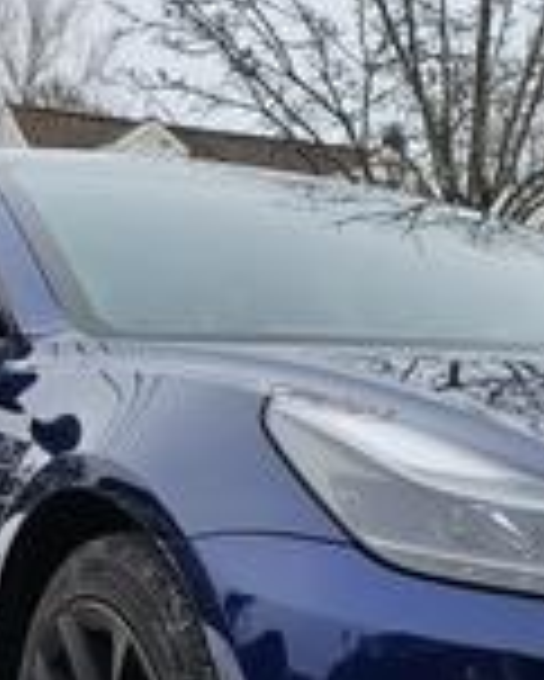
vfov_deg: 24.4
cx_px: 382
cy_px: 653
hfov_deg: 20.3
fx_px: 1508
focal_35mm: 75
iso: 10
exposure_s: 1/269
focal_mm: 6.3
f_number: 1.7
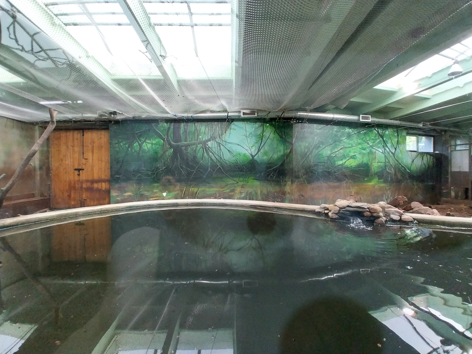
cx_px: 236
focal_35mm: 13
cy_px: 177
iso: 125
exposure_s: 1/50
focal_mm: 1.13
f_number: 2.2
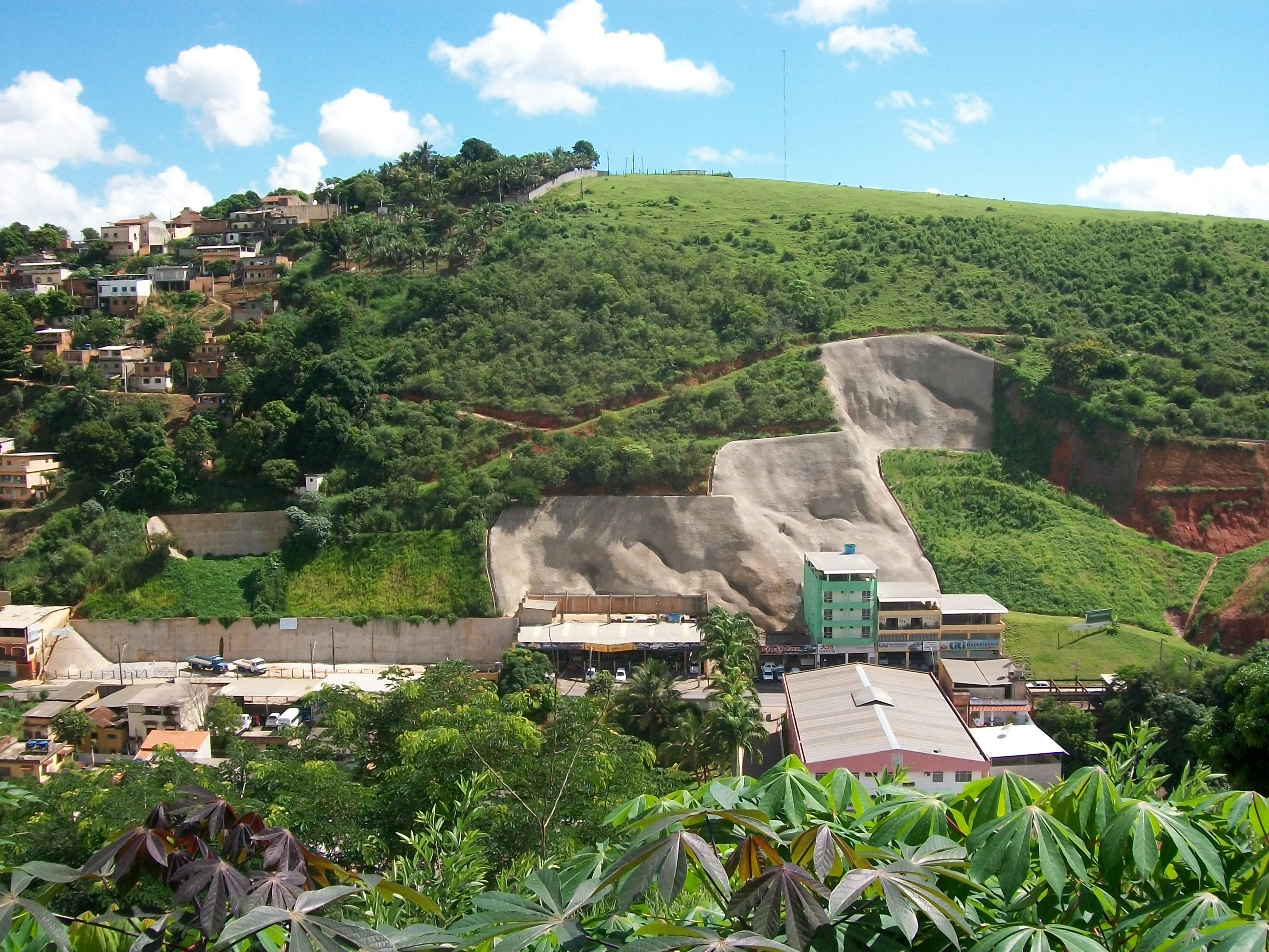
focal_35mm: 36
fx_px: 1320
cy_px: 476
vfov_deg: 39.7
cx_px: 634
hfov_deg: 51.4
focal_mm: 6
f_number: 4.8
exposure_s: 1/400
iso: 80
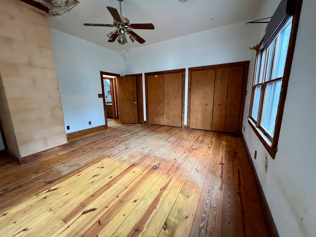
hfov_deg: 106.2
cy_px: 118
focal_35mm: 13
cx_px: 158
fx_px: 119
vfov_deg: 89.9
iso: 640
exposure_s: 1/60
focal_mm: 1.57
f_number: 1.8
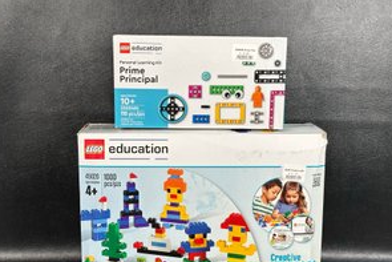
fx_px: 632
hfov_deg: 34.5
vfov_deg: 23.3
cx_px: 192
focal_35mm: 58
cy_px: 168
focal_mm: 6.86
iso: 50
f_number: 1.78
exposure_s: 1/60
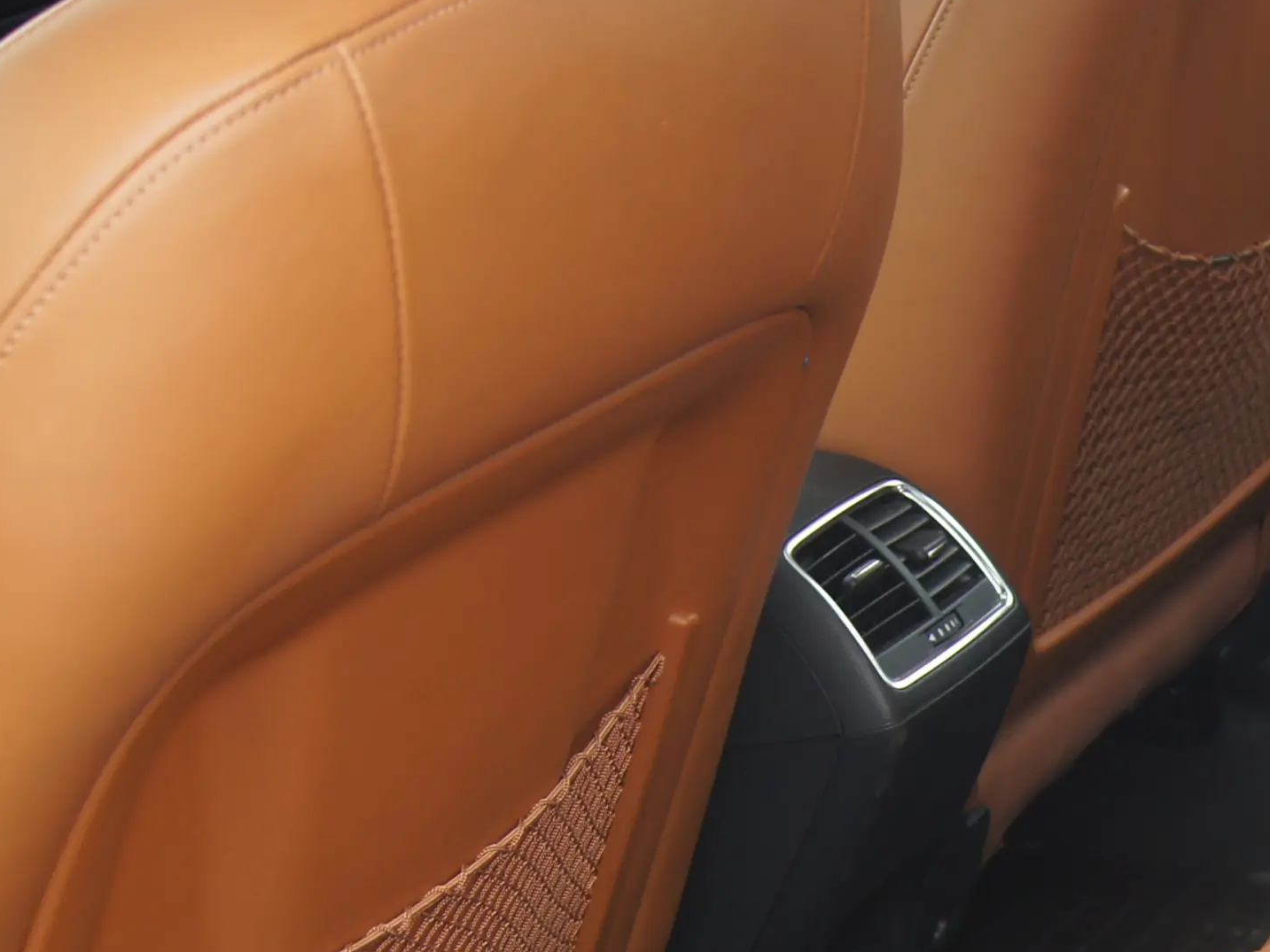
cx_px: 1498
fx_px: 3119
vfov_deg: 16.7
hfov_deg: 21.5
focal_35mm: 85
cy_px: 1099
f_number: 4
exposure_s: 1/40
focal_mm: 22
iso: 160
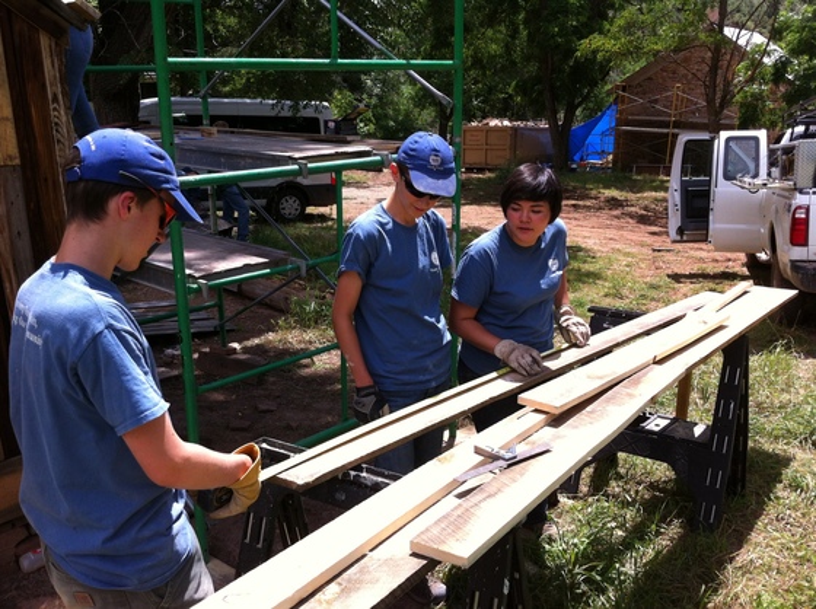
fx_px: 824
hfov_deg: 52.7
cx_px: 408
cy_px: 304
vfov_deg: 40.6
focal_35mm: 35
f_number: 2.8
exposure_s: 1/736
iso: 80
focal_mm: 3.85
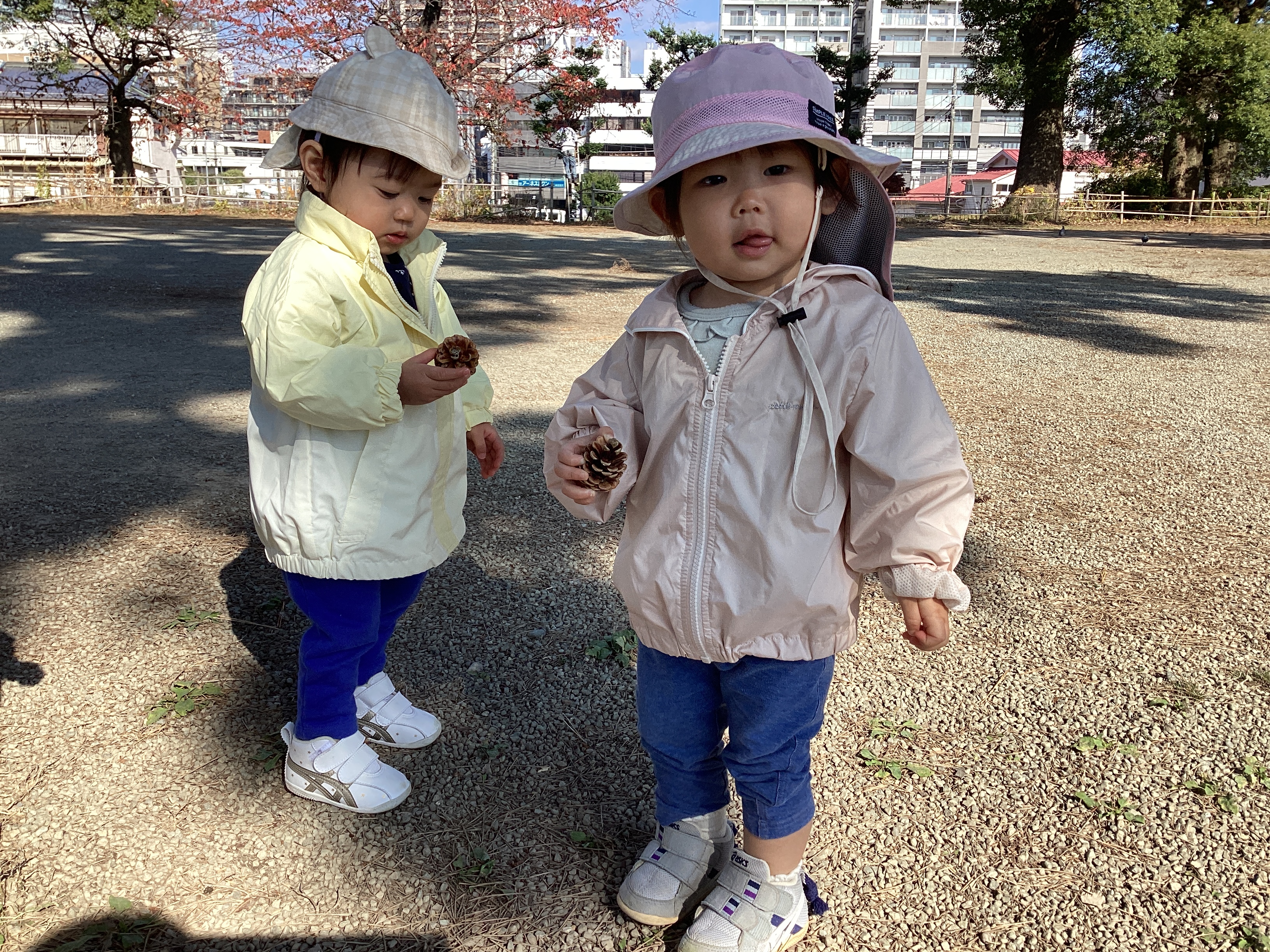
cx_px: 635
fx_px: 1137
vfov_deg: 45.4
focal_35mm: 31
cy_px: 476
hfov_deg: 58.4
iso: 25
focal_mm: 3.3
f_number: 2.4
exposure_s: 1/741
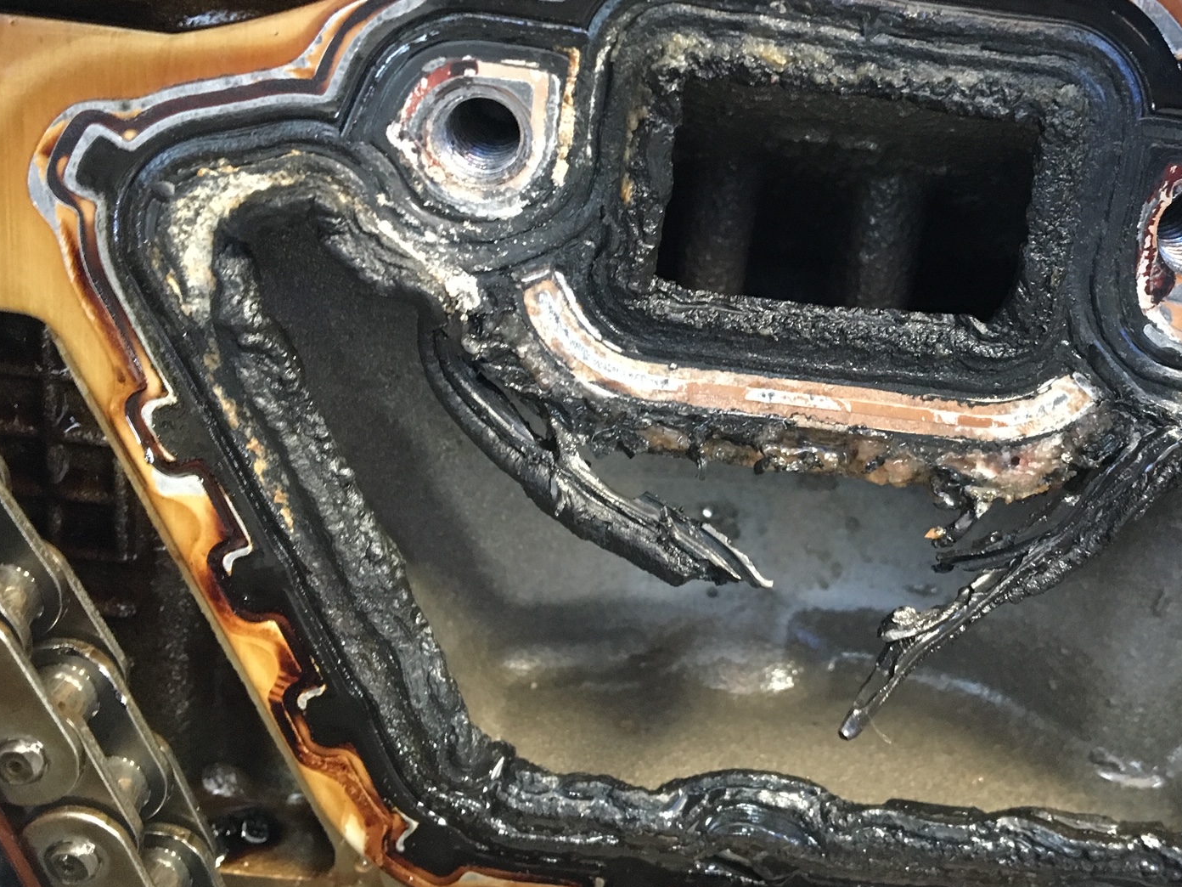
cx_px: 767
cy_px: 330
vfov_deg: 34.2
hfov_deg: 44.3
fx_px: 1434
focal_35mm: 42
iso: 400
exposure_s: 1/17
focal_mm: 4.15
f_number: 2.2
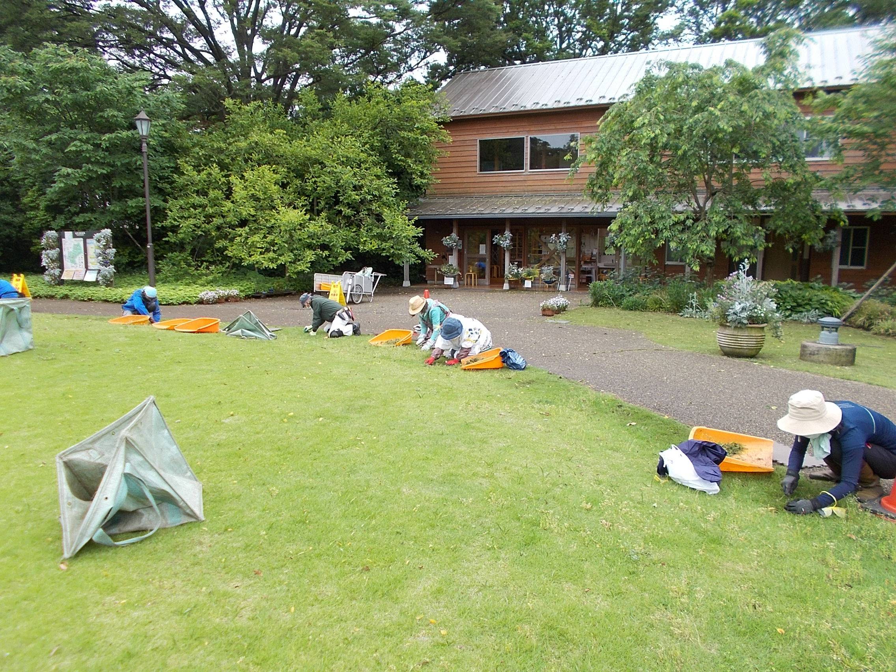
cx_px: 448
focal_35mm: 26
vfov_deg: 53.1
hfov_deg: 67.3
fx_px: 673
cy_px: 336
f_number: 3.2
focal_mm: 4.6
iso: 80
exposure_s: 1/125
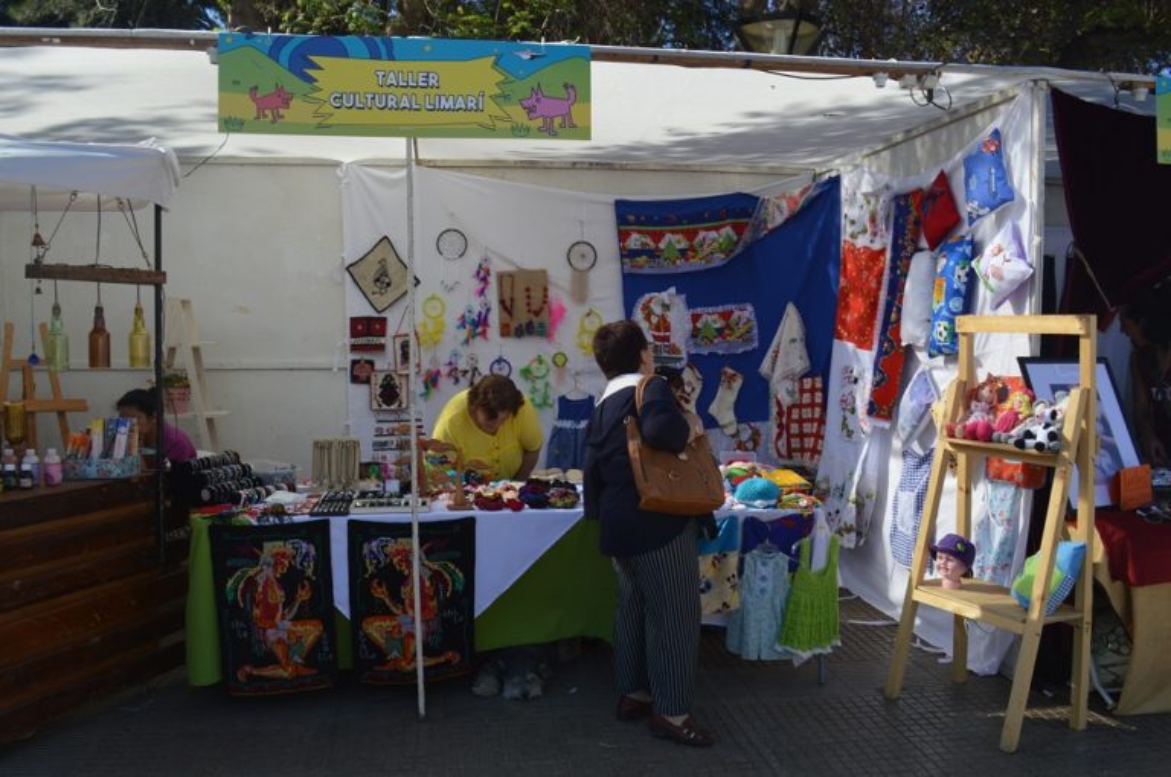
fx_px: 975
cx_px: 586
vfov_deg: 43.5
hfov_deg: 62.0
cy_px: 388
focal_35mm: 30
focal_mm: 20
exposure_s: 1/160
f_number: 6.3
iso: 100
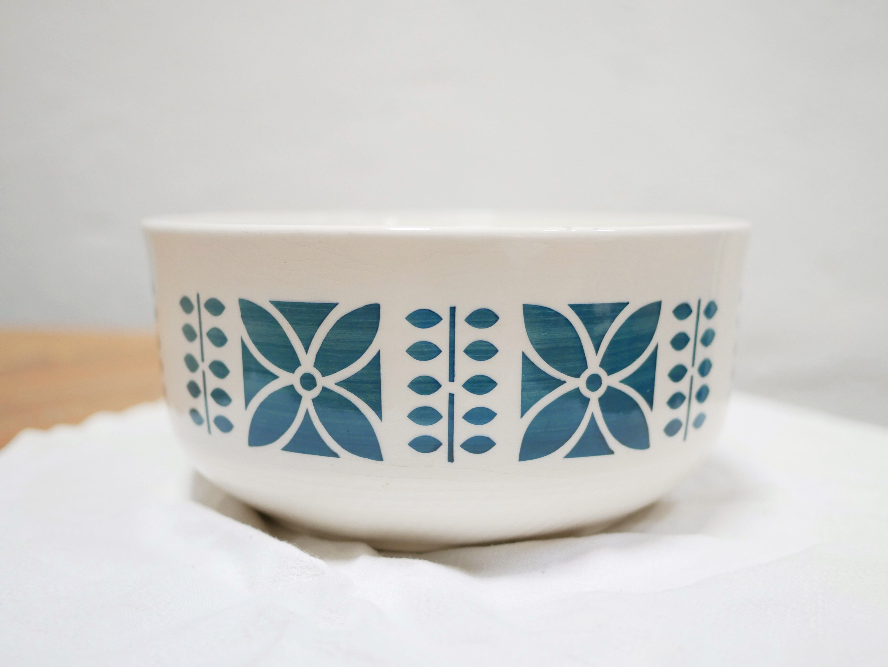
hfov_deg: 45.8
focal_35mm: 41
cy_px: 340
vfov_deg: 35.2
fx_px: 1052
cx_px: 450
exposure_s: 1/60
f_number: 1.7
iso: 640
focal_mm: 20
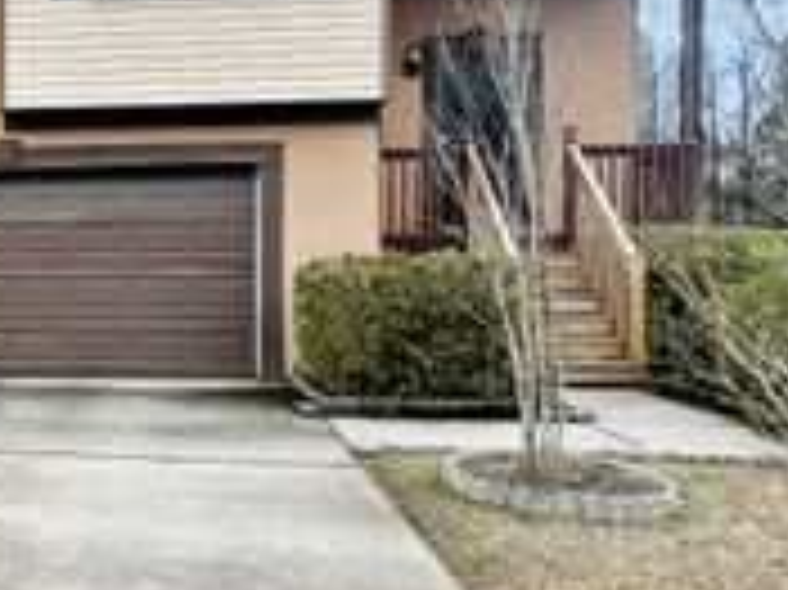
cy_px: 268
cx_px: 50
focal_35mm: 40
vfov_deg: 35.9
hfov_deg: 42.2
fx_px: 910
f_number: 2.2
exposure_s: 1/600
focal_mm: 2.22
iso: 40
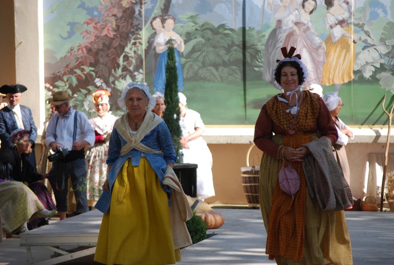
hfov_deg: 12.8
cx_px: 199
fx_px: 1760
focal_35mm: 161
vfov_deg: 8.6
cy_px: 132
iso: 200
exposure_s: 1/400
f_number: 5
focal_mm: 105
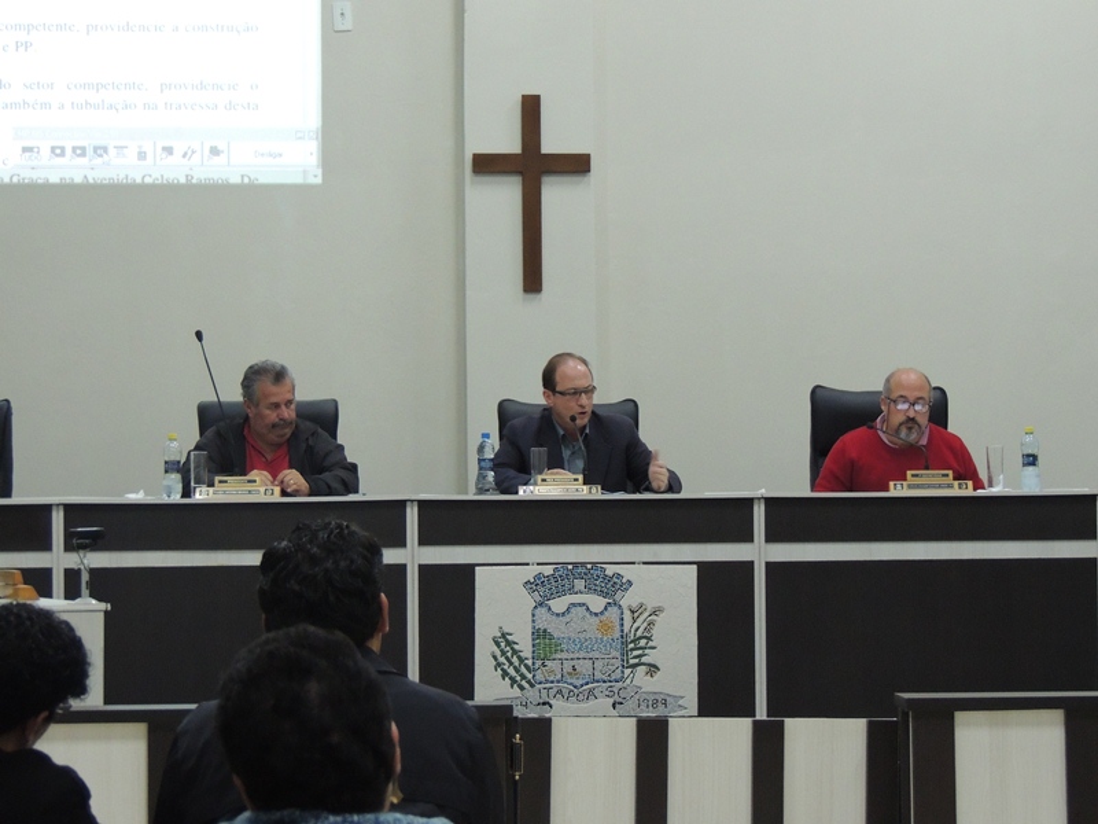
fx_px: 3331
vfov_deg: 14.1
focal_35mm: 105
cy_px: 412
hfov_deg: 18.7
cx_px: 549
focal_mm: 18.7
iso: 800
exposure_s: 1/20
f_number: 4.2
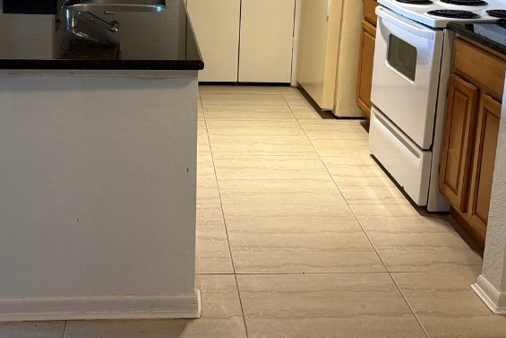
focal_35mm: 49
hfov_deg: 40.2
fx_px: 689
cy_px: 33
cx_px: 209
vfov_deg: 26.6
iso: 160
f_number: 1.6
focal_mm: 5.96
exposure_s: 1/60
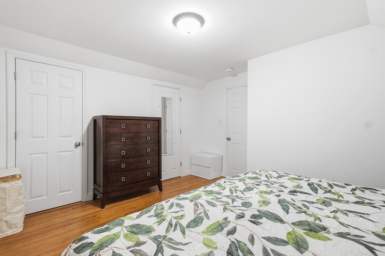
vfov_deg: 71.9
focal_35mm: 16
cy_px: 128
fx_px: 176
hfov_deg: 95.1
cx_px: 192
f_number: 7.1
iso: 800
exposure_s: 1/100
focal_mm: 11
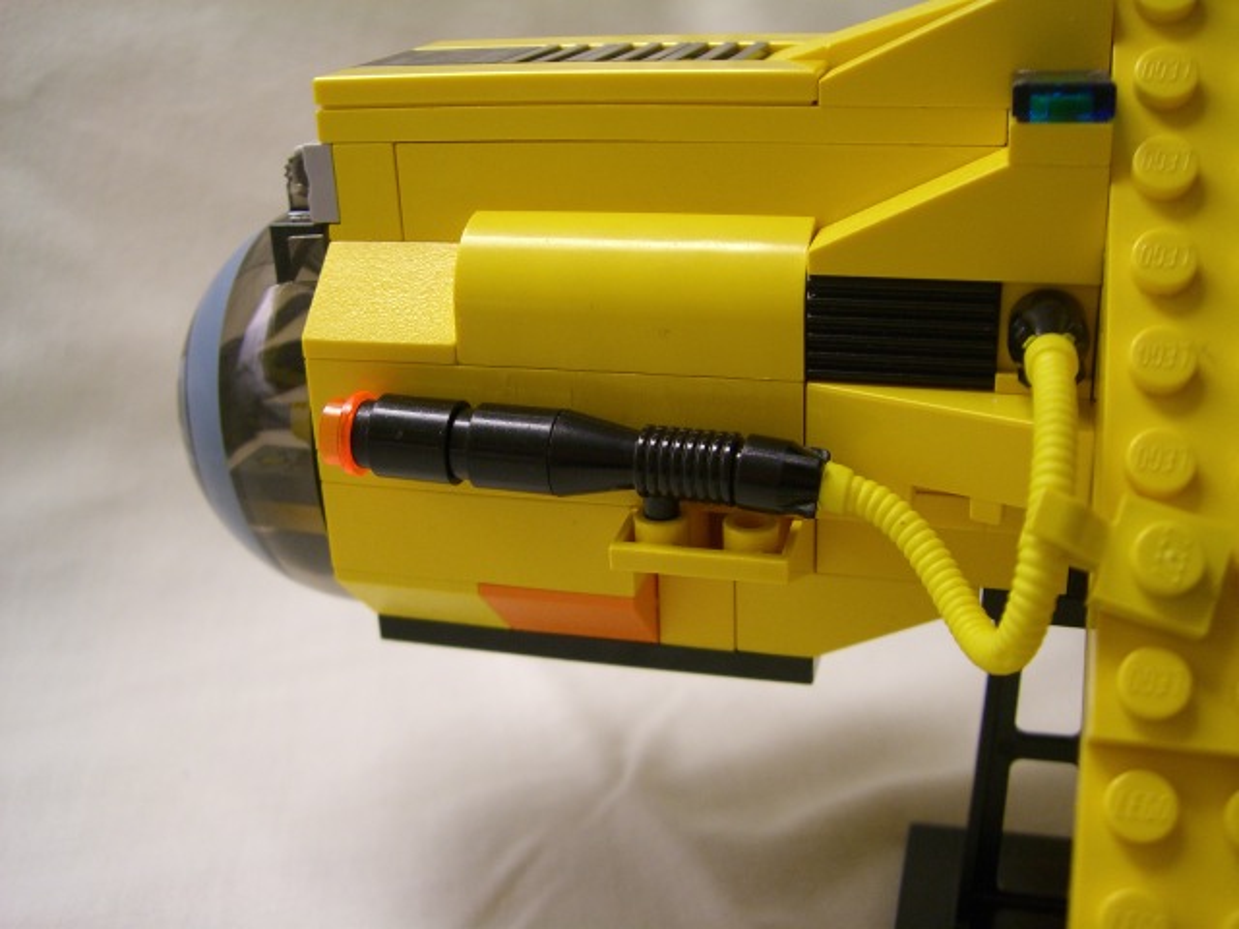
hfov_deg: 49.0
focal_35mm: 38
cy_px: 464
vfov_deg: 37.7
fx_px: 1360
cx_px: 620
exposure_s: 1/30
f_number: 2.7
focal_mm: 6.2
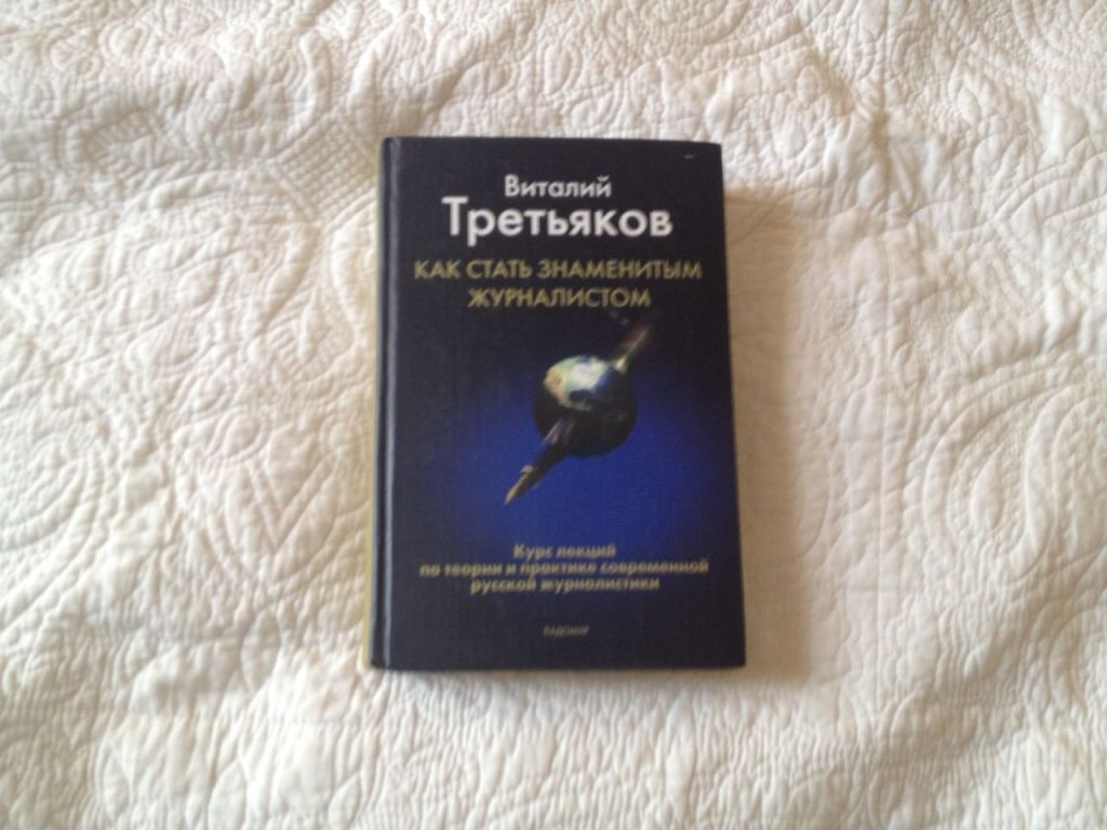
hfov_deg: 52.6
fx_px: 1119
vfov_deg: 40.7
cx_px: 554
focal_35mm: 35
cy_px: 415
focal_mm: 4.28
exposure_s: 1/20
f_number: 2.4
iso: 64
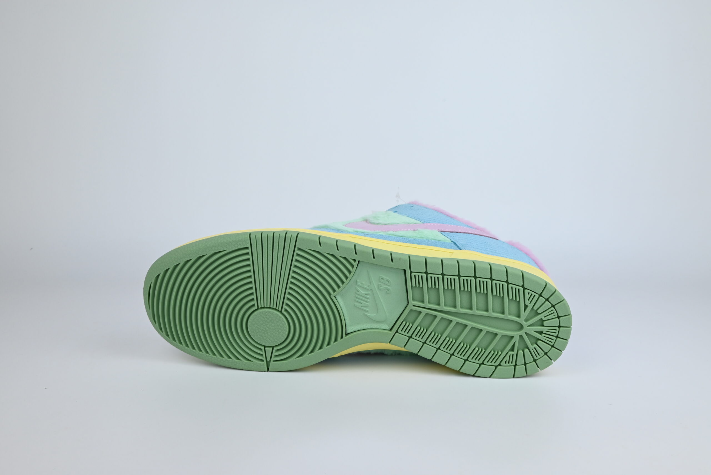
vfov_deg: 43.6
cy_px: 238
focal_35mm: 30
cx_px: 356
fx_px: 593
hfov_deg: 61.9
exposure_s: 1/125
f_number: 18
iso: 500
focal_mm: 30
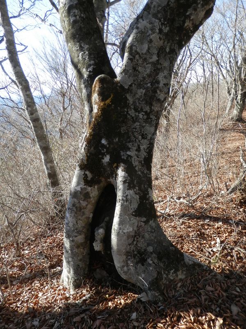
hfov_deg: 54.9
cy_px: 164
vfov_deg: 69.4
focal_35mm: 25
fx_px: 237
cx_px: 123
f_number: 3
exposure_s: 1/200
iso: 80
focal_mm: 4.5
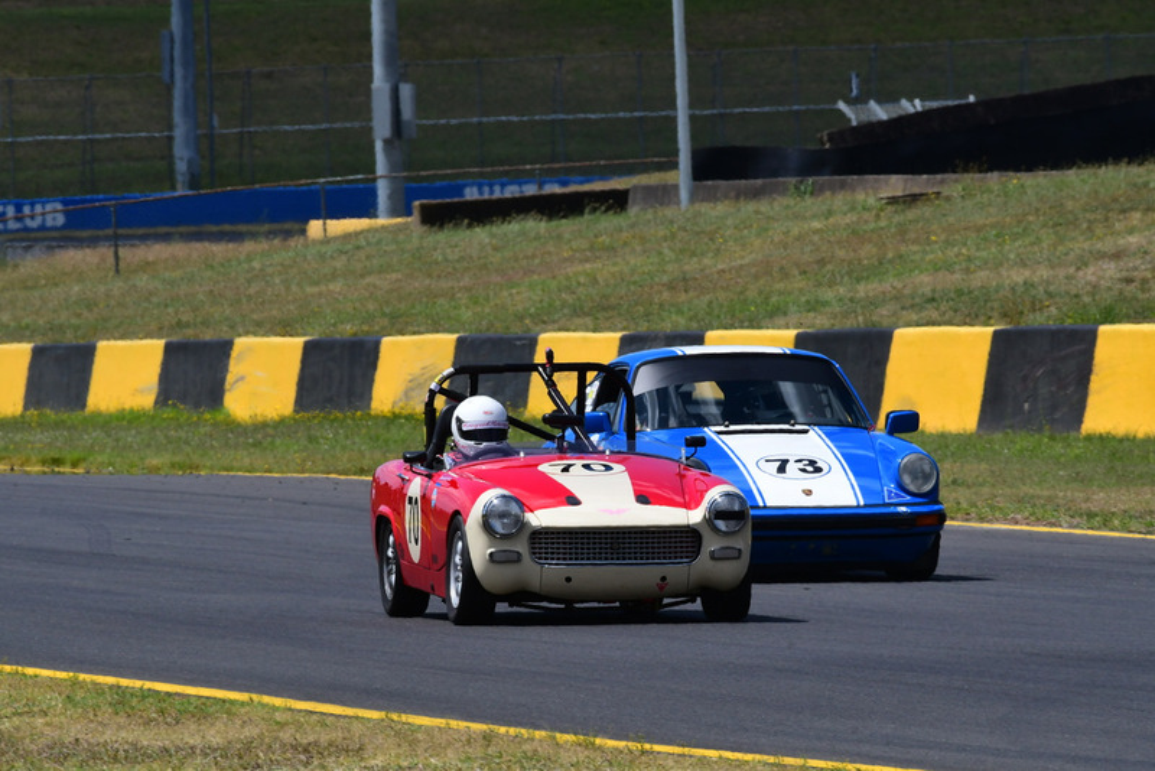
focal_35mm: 600
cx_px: 578
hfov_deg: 3.4
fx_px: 19256
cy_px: 386
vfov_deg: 2.3
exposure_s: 1/640
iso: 500
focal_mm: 400
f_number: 16
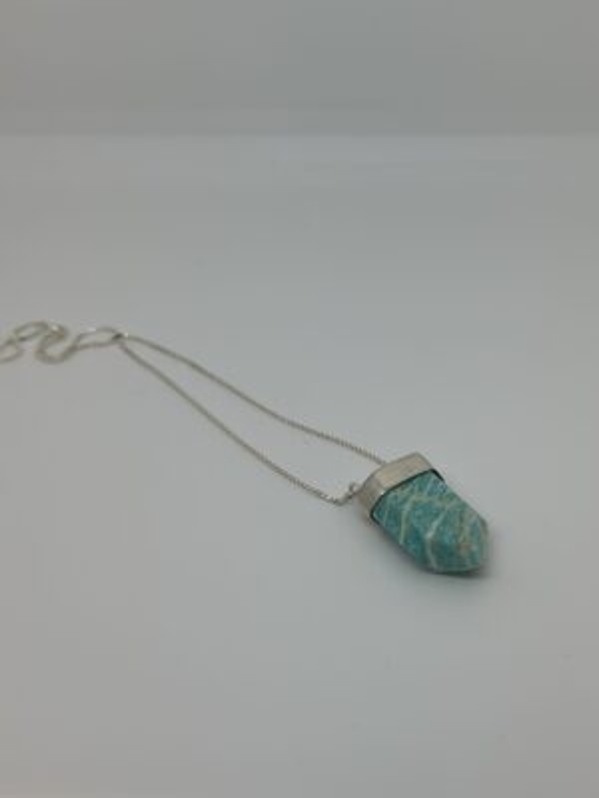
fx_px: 1107
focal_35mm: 48
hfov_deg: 30.3
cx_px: 300
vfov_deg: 39.7
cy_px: 399
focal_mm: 6.86
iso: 80
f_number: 1.78
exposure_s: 1/631
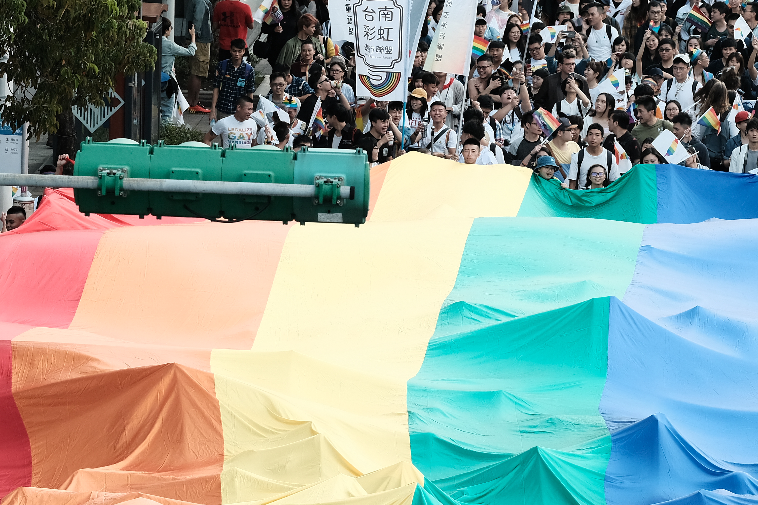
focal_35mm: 269
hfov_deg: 7.7
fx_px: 5663
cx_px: 426
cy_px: 379
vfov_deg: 5.1
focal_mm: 90
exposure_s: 1/350
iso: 800
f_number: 5.6
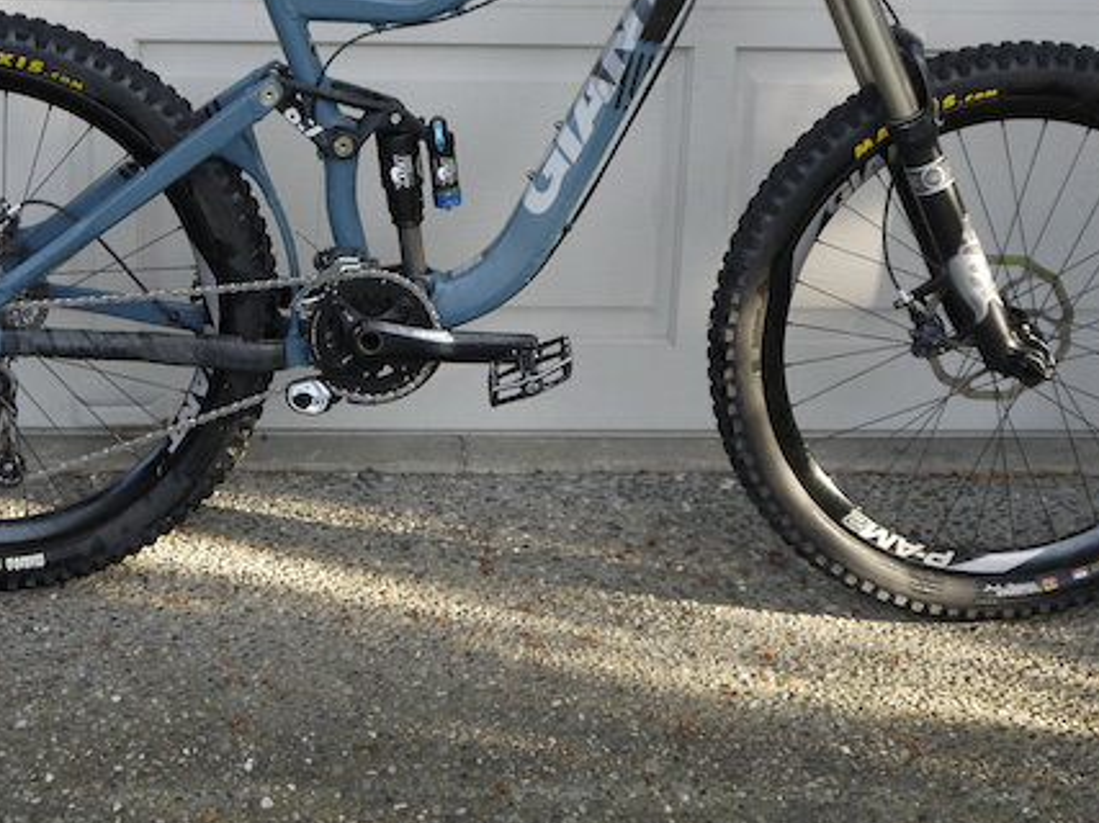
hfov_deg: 26.0
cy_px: 195
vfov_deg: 19.5
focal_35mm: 75
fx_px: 2380
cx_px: 479
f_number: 4.2
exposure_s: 1/160
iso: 200
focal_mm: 20
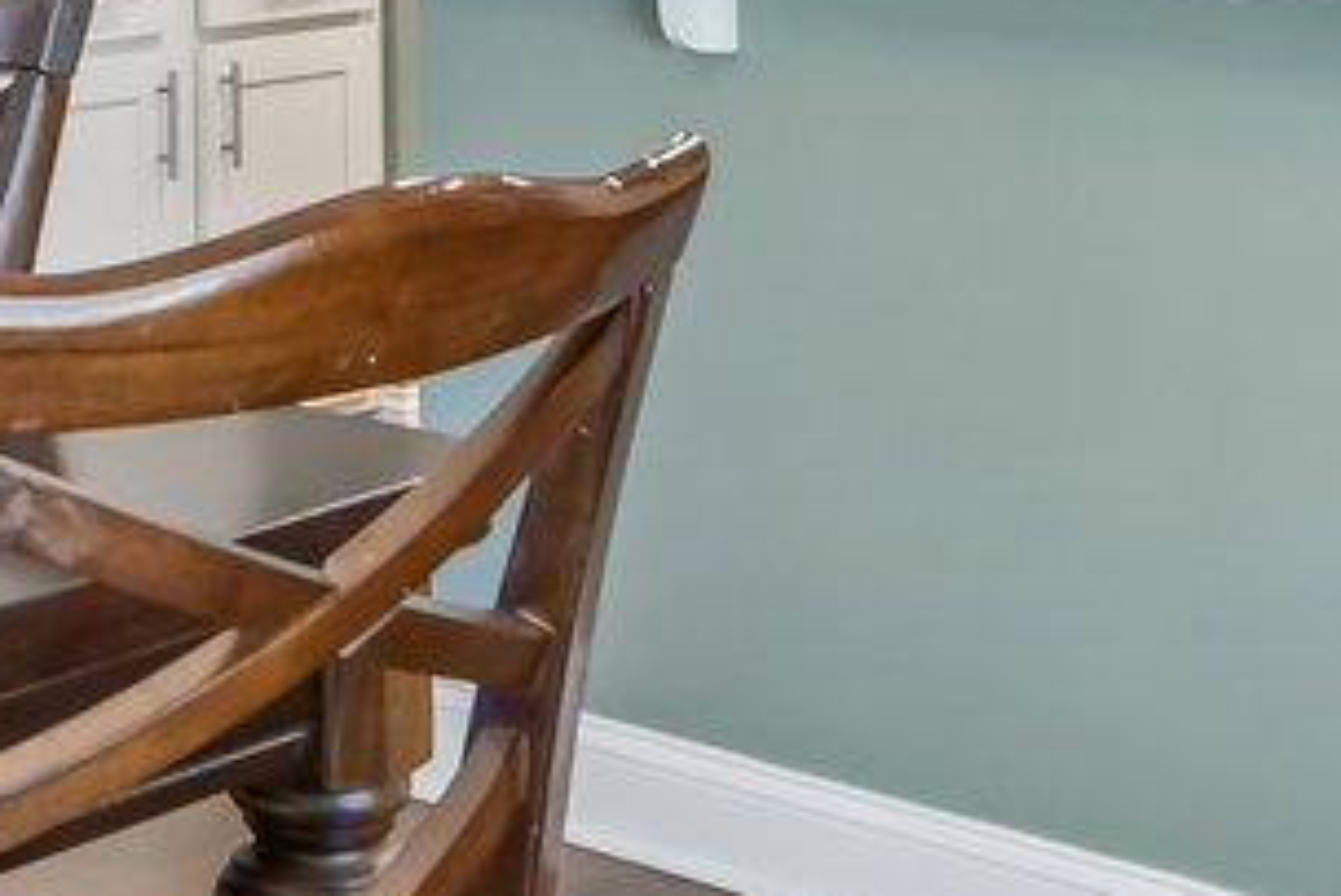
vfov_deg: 12.9
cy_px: -404
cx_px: 26
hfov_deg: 19.7
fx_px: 3764
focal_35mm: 101
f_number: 8
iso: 400
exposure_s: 1/5
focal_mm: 15
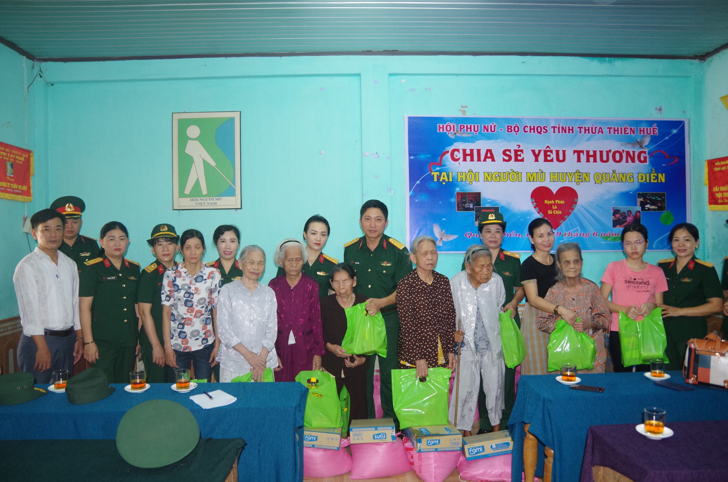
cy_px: 241
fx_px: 545
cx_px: 364
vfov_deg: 47.7
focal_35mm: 27
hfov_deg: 67.5
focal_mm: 18
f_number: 4
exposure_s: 1/20
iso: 800
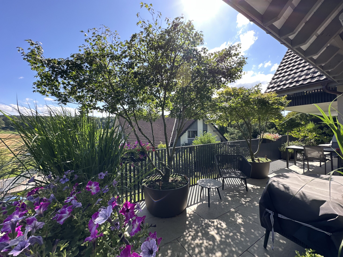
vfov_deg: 85.7
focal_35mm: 14
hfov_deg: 102.1
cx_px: 172
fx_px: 139
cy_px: 128
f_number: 2.2
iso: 40
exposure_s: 1/370
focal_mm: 2.22
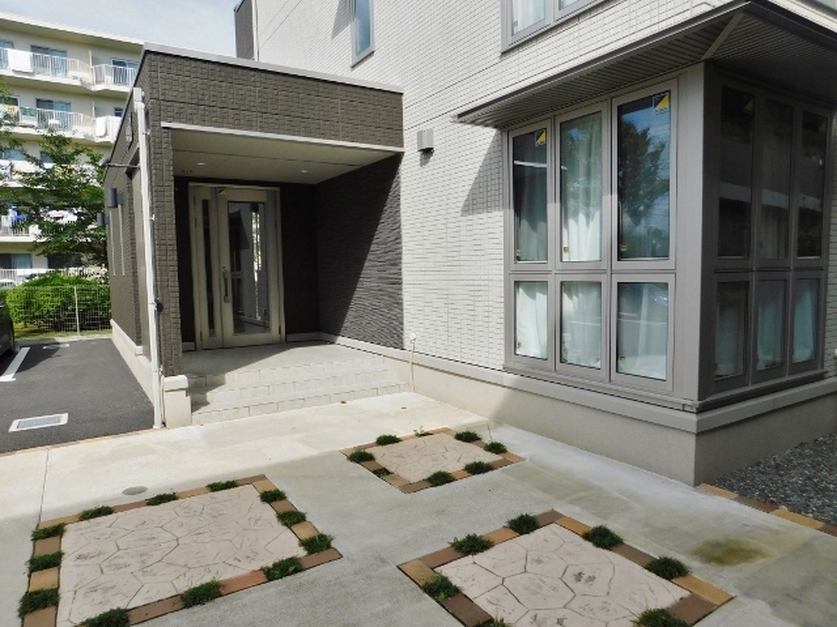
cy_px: 314
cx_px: 418
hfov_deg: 73.9
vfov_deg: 58.9
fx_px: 556
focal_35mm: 23
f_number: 6
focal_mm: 4
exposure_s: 1/500
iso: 125
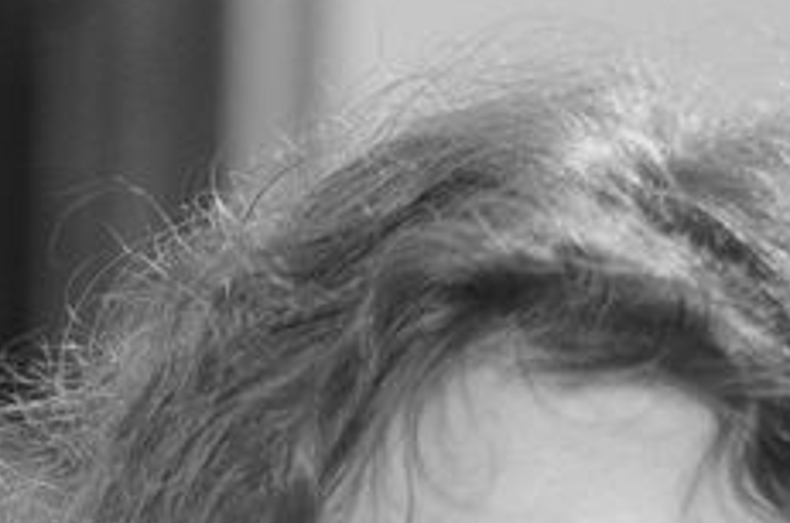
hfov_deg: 4.9
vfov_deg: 3.2
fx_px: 9154
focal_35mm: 418
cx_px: -164
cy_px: 1301
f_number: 2.2
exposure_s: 1/160
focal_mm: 50
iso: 640
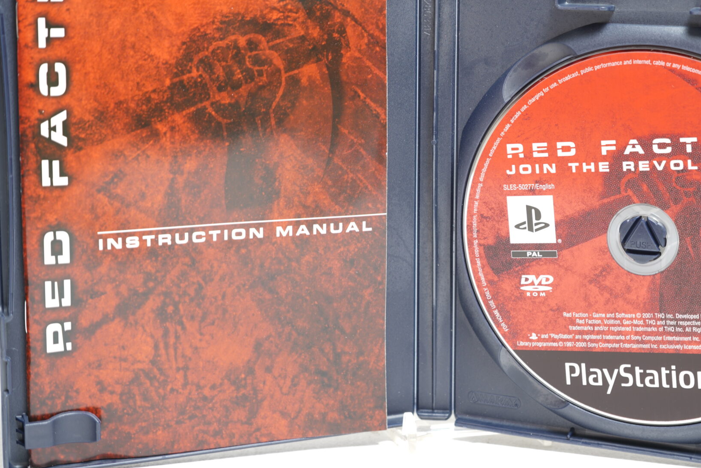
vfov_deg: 20.5
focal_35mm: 66
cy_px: 140
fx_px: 1285
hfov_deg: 30.4
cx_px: 447
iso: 64
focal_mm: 42
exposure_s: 1/1.25
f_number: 5.6
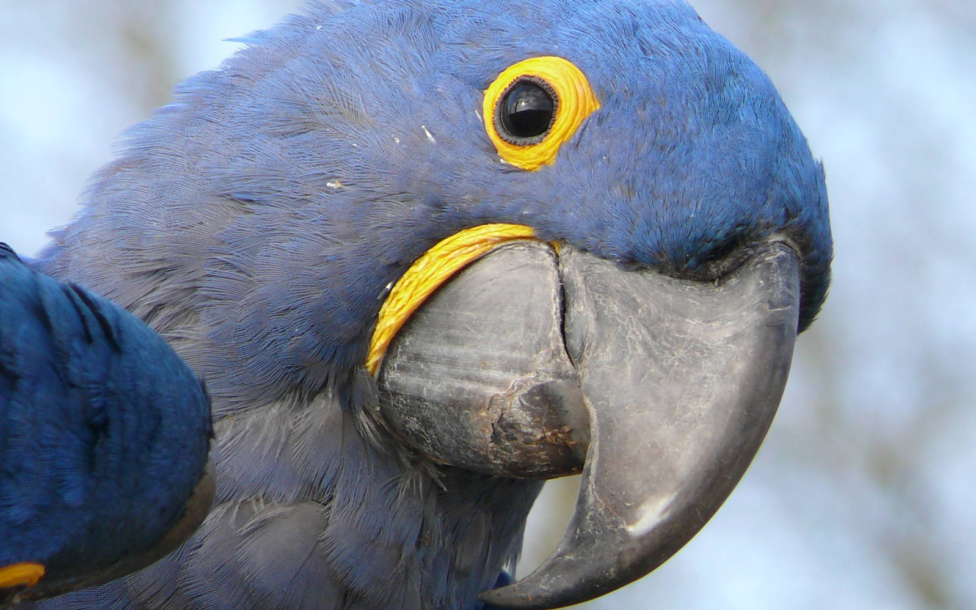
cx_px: 488
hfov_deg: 2.6
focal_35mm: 794
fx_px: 21121
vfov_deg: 1.7
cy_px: 330
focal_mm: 88.8
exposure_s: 1/250
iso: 100
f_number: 5
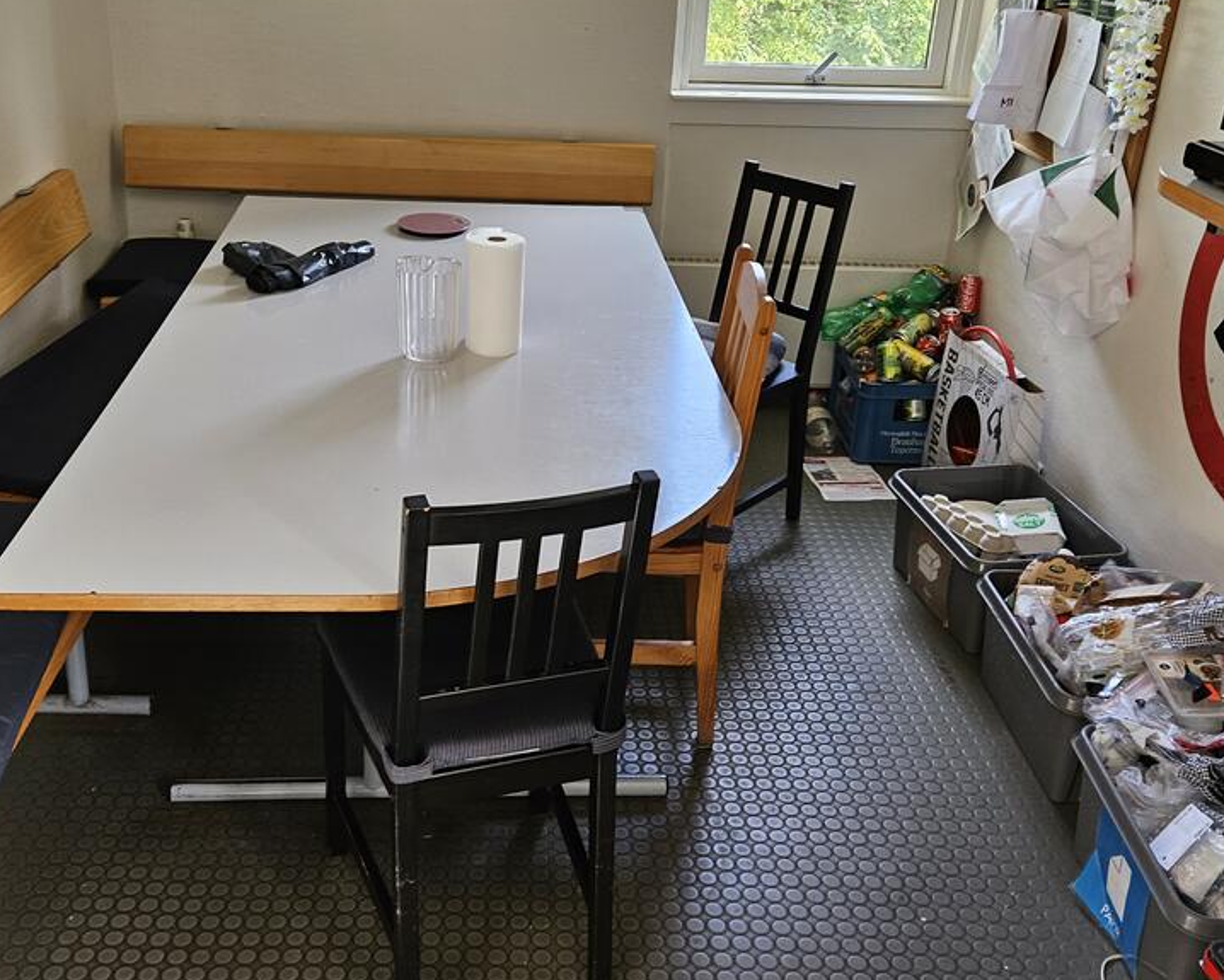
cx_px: 530
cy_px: 416
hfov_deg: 50.1
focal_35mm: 36
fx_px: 1305
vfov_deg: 41.1
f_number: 1.8
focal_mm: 5.4
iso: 125
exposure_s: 1/100
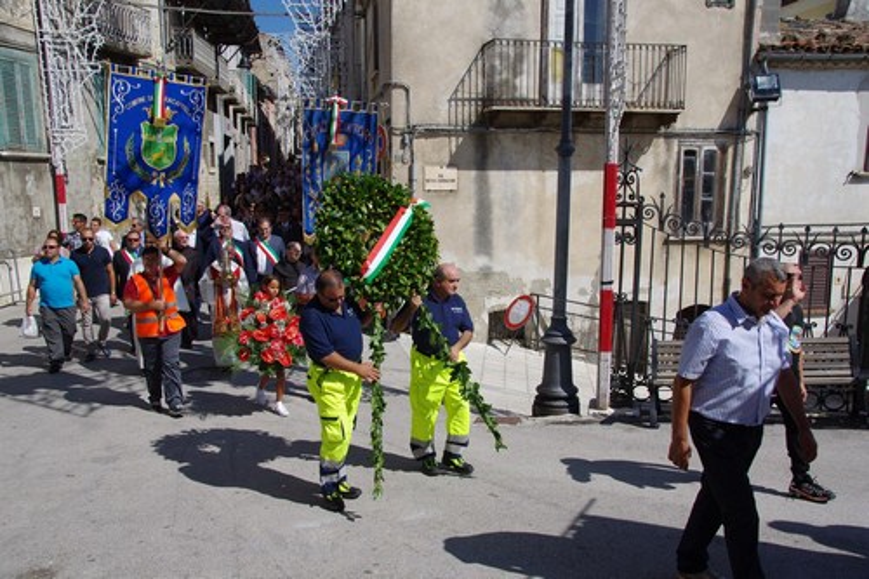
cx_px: 434
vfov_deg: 39.9
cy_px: 290
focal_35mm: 33
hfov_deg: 57.2
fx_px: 796
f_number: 8
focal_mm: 22
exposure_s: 1/320
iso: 100
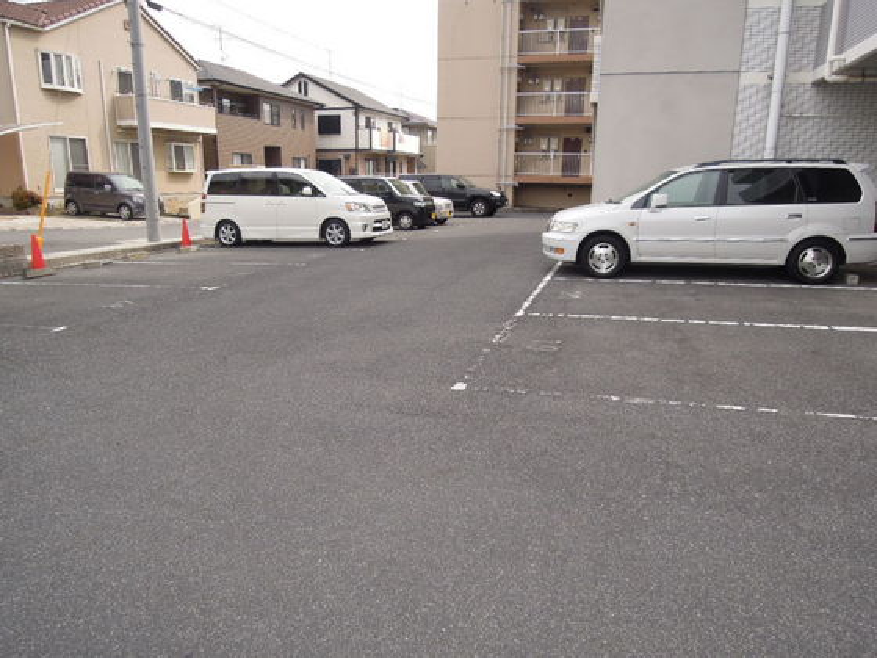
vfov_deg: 56.8
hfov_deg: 71.6
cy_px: 329
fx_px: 608
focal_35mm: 24
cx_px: 438
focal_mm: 4.3
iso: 160
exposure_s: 1/1000
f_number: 2.8
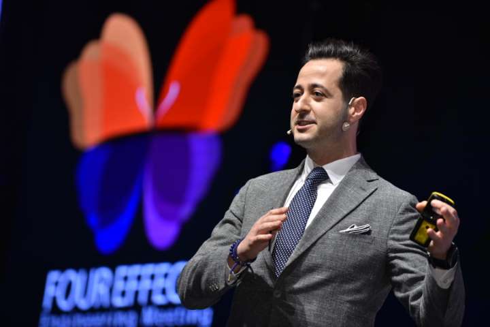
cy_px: 164
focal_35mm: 200
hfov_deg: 10.3
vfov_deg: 6.9
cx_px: 245
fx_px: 2722
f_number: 2.8
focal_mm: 200
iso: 250
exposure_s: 1/160
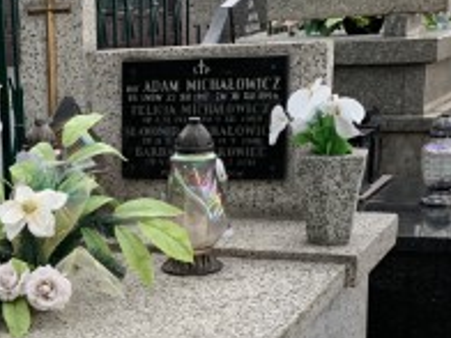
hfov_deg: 21.3
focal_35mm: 85
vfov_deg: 16.8
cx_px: -99
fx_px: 1107
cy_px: 375
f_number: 1.8
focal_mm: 4.25
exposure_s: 1/122
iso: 32
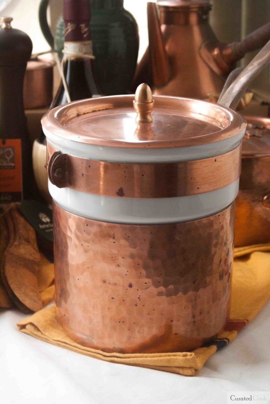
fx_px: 926
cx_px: 135
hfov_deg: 16.6
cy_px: 202
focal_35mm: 82
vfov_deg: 24.6
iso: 800
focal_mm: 55
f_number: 8
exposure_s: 1/200
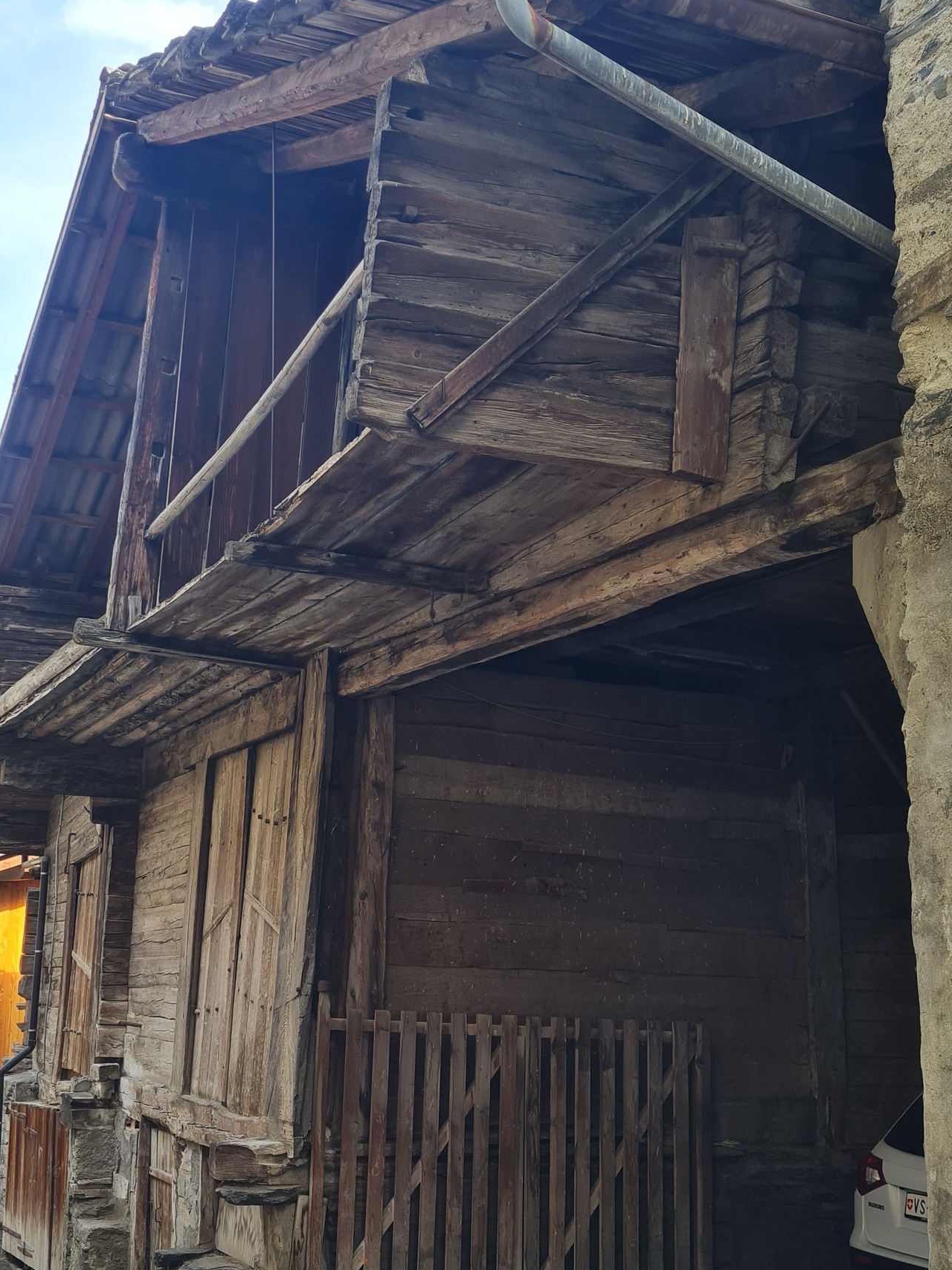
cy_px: 713
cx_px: 367
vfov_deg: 47.8
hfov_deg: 36.6
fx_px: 1430
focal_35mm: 39
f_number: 1.8
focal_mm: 5.4
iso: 50
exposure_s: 1/239
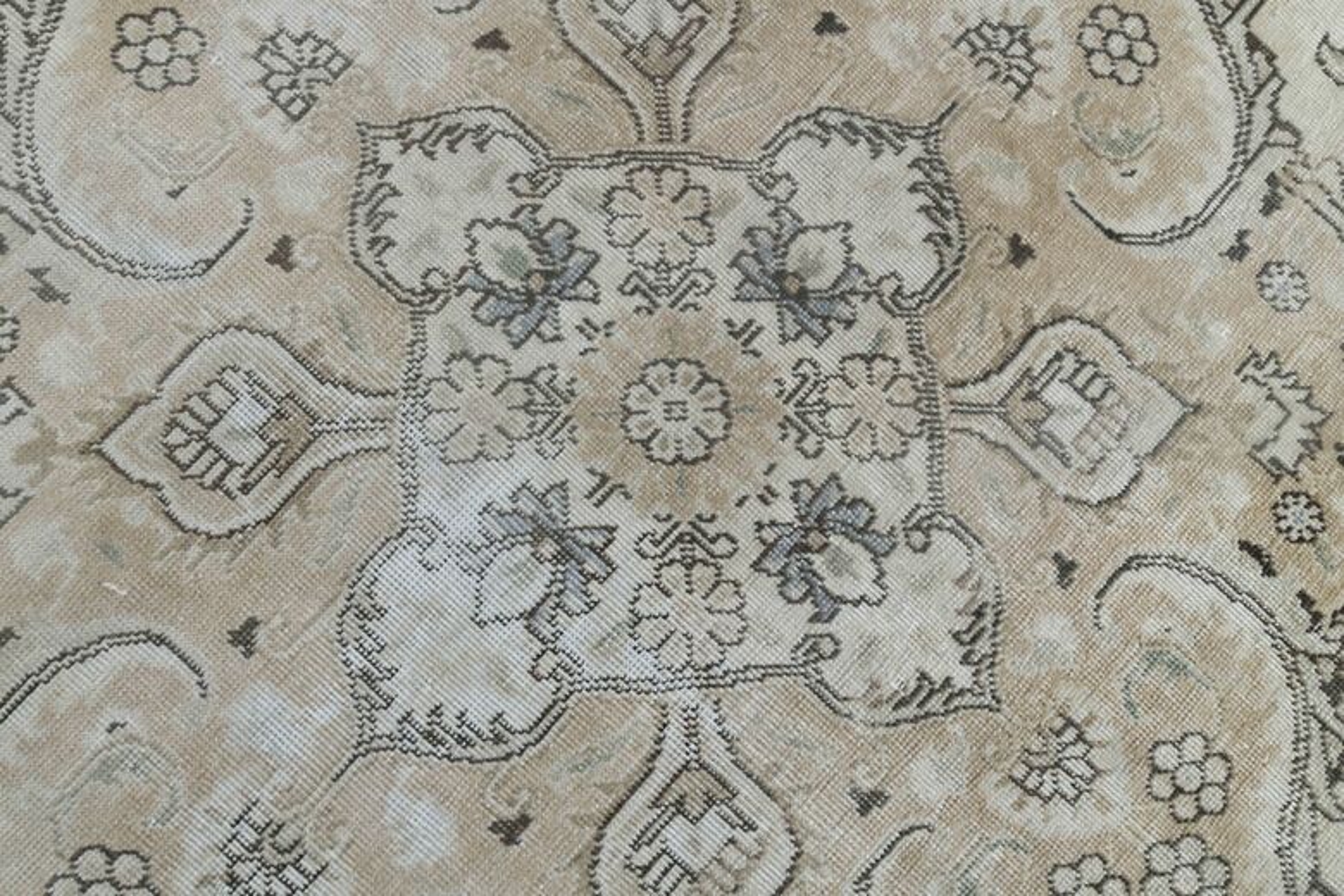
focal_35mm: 24
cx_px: 672
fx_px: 896
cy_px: 448
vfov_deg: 53.1
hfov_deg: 73.7
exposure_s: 1/125
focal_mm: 24
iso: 640
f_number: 16
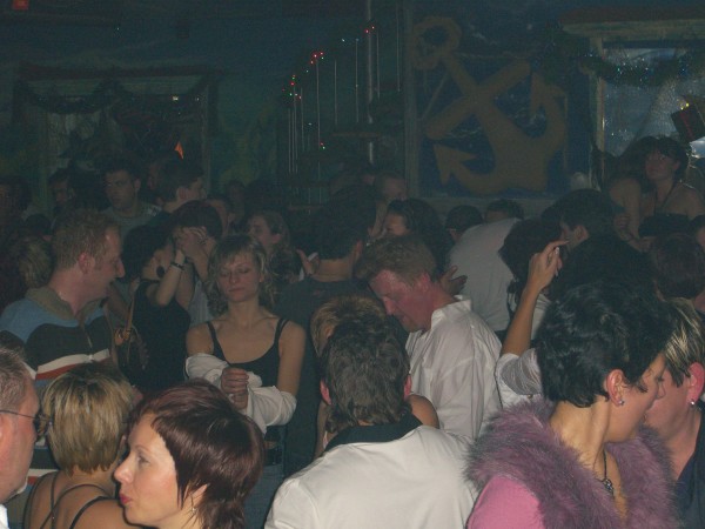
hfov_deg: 24.4
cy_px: 264
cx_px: 352
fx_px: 1629
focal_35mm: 80
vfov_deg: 18.4
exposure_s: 1/60
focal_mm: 16.6
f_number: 4.4
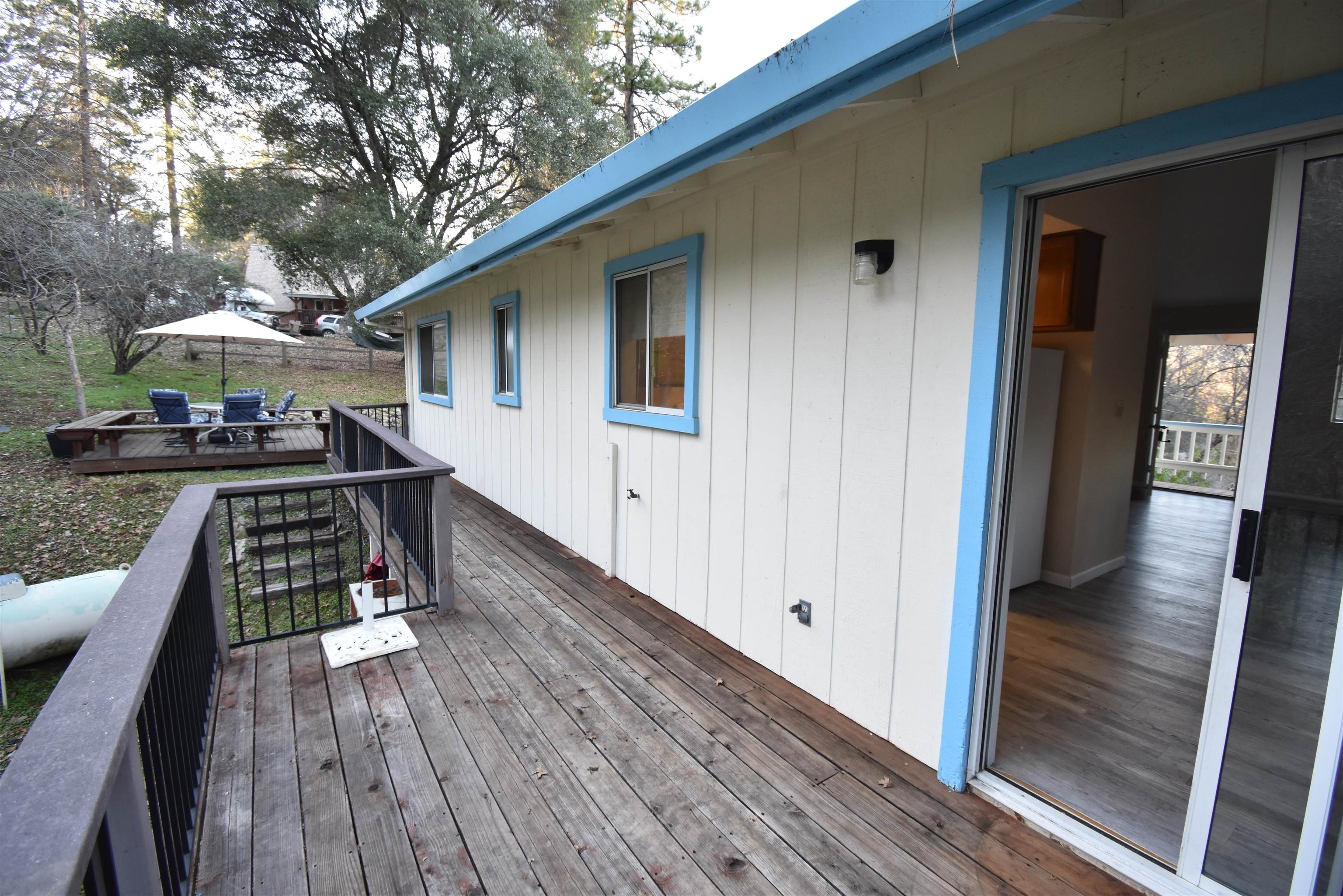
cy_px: 448
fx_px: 560
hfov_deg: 100.4
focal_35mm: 15
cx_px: 672
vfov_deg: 77.3
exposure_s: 1/80
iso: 640
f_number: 4.5
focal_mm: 10
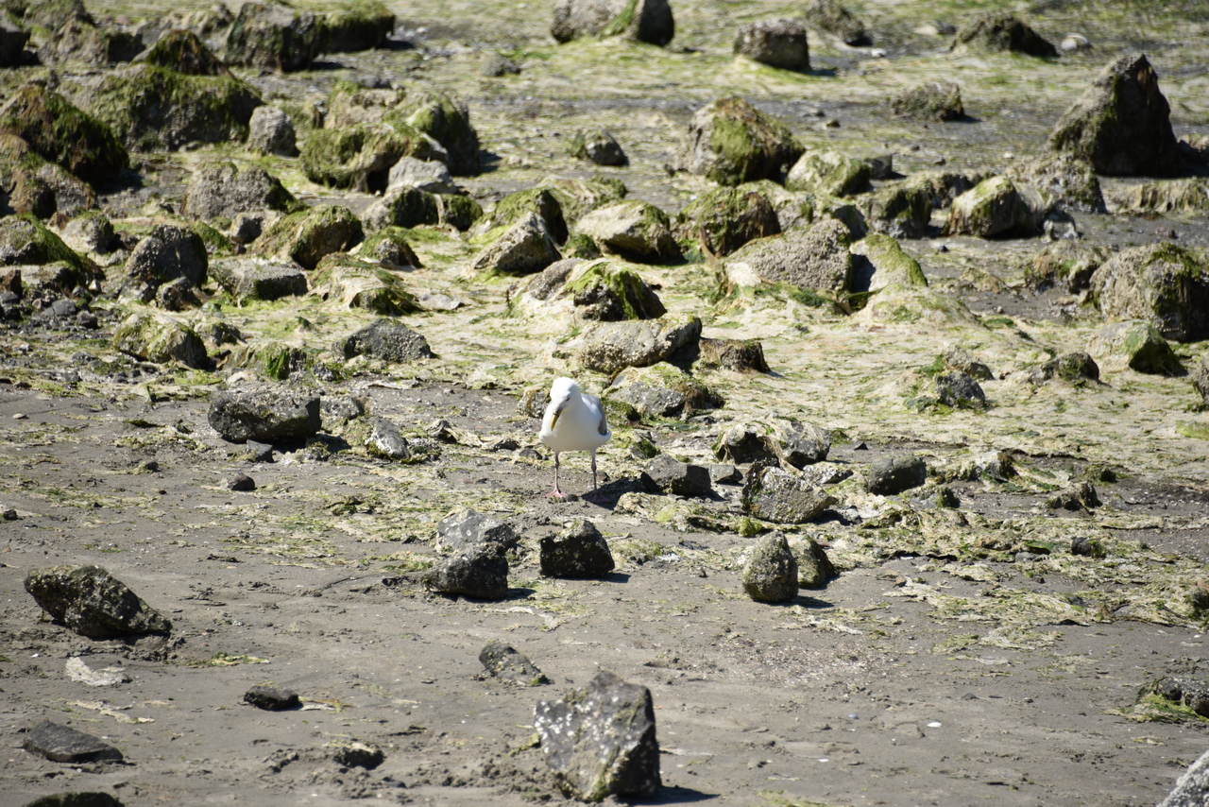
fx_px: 10077
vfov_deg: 4.6
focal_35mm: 300
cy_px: 404
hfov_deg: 6.9
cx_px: 604
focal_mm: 300
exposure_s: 1/640
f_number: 5.6
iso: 125
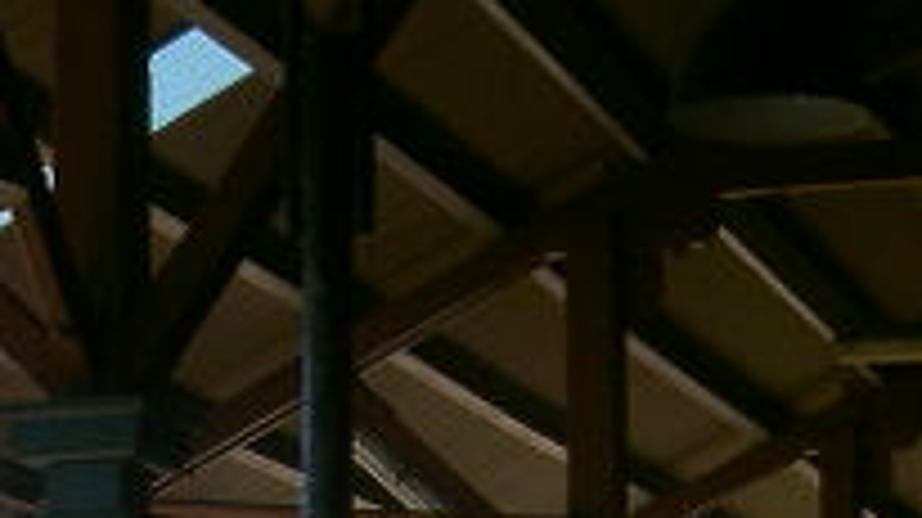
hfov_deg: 15.8
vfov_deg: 8.6
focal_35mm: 135
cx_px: 157
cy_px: 948
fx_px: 3298
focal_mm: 8
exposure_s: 1/263
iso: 100
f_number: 4.7
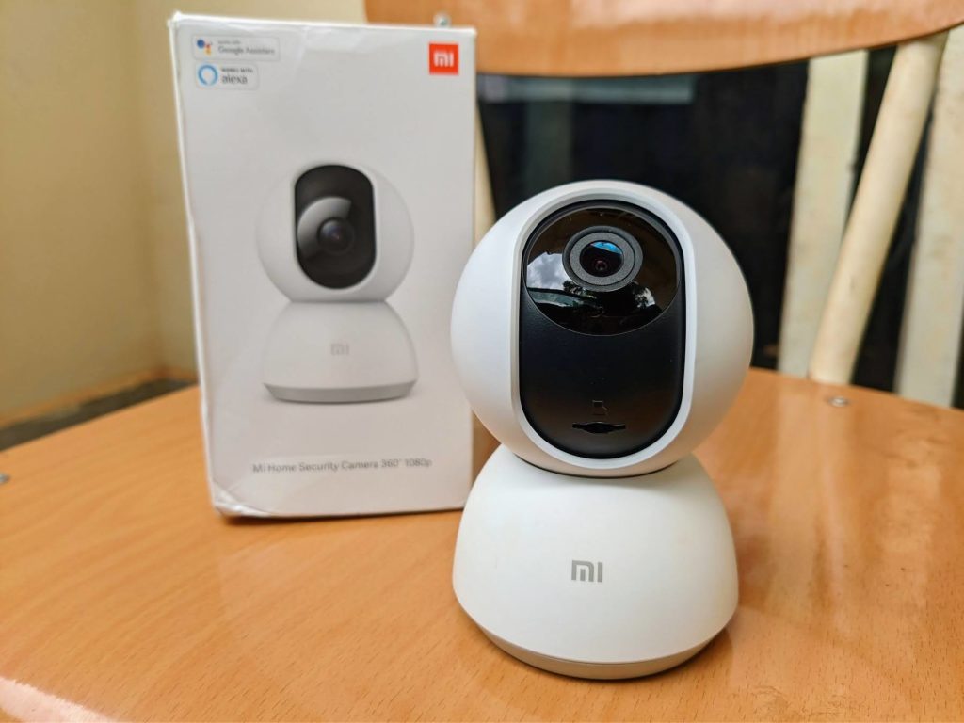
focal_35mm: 26
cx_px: 482
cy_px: 362
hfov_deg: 67.3
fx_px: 724
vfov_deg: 53.1
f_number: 1.65
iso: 99
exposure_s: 1/440
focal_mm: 4.75
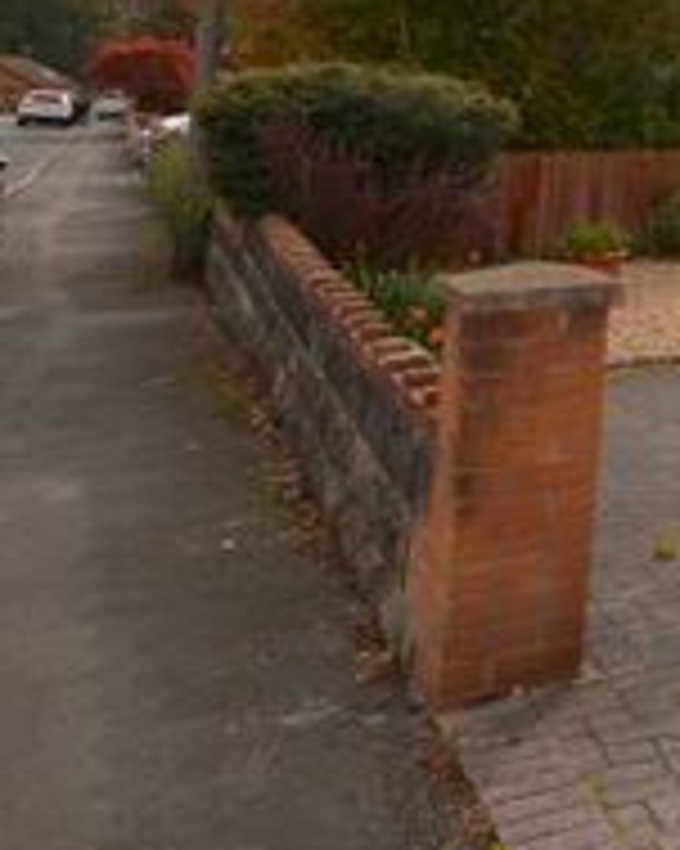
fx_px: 1309
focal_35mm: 52
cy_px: -56
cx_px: 1283
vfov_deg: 32.3
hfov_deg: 19.7
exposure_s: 1/200
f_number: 7.1
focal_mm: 10
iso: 100
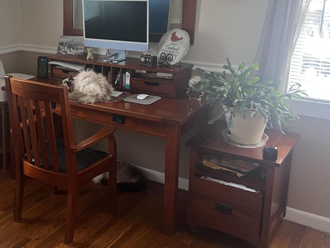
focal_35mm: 46
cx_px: 52
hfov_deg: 39.1
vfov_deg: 31.3
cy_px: 80
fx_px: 439
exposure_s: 1/86
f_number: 1.5
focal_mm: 5.7
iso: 125
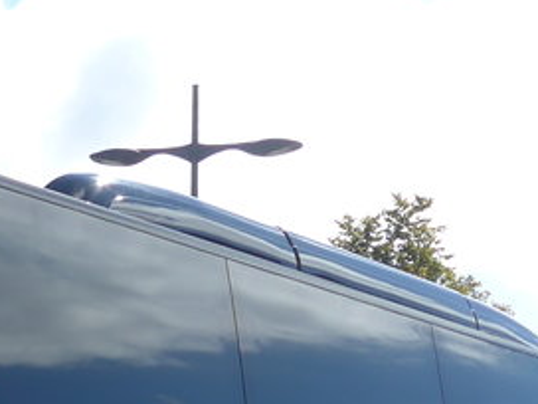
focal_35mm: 128
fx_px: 1989
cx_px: -38
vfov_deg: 11.1
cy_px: 600
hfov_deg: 15.1
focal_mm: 6
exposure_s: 1/1300
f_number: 2.8
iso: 80
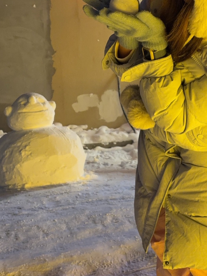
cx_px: 153
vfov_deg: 35.8
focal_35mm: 53
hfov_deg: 27.2
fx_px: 422
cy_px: 93
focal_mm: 5.96
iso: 250
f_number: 1.6
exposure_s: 1/50
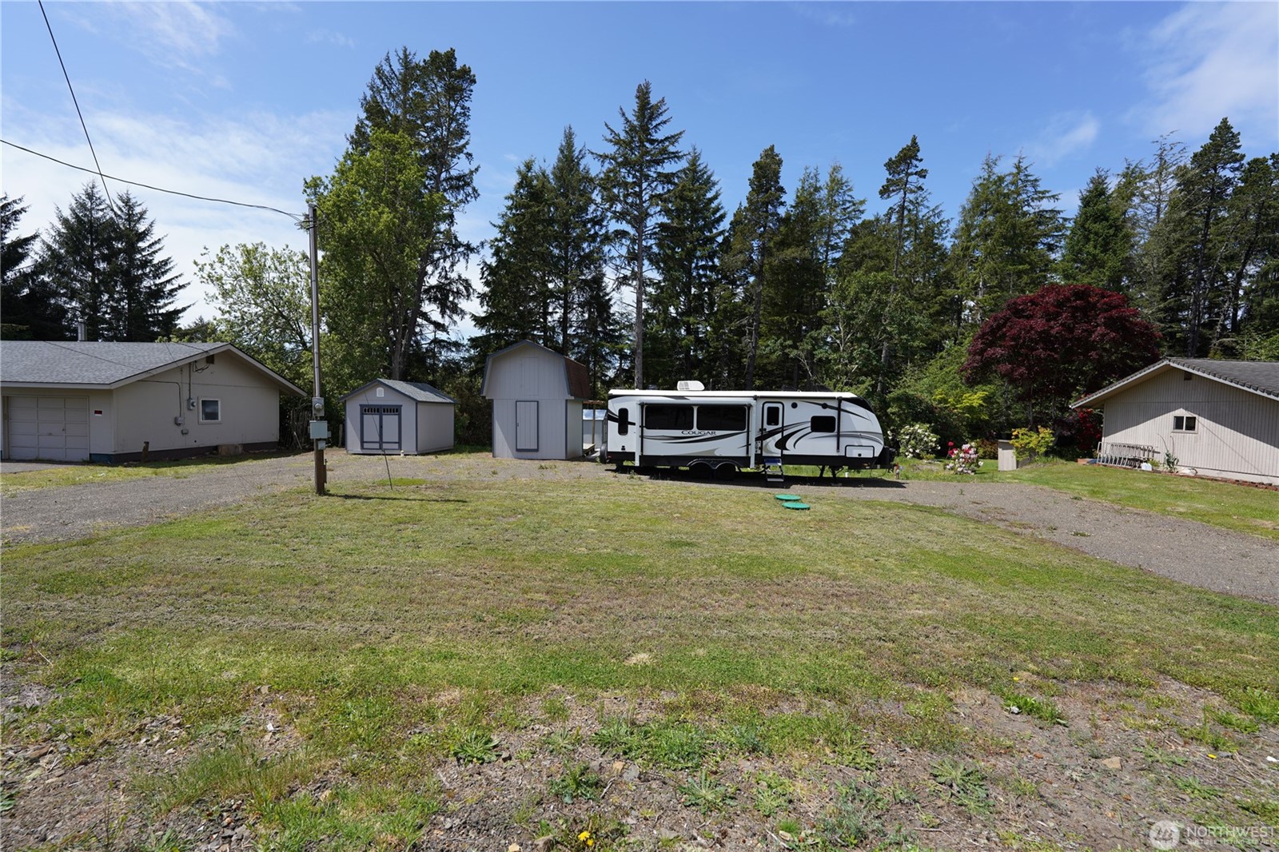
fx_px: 497
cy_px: 426
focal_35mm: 14
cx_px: 640
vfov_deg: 81.2
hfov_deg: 104.3
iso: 100
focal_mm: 14
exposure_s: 1/1000
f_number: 4
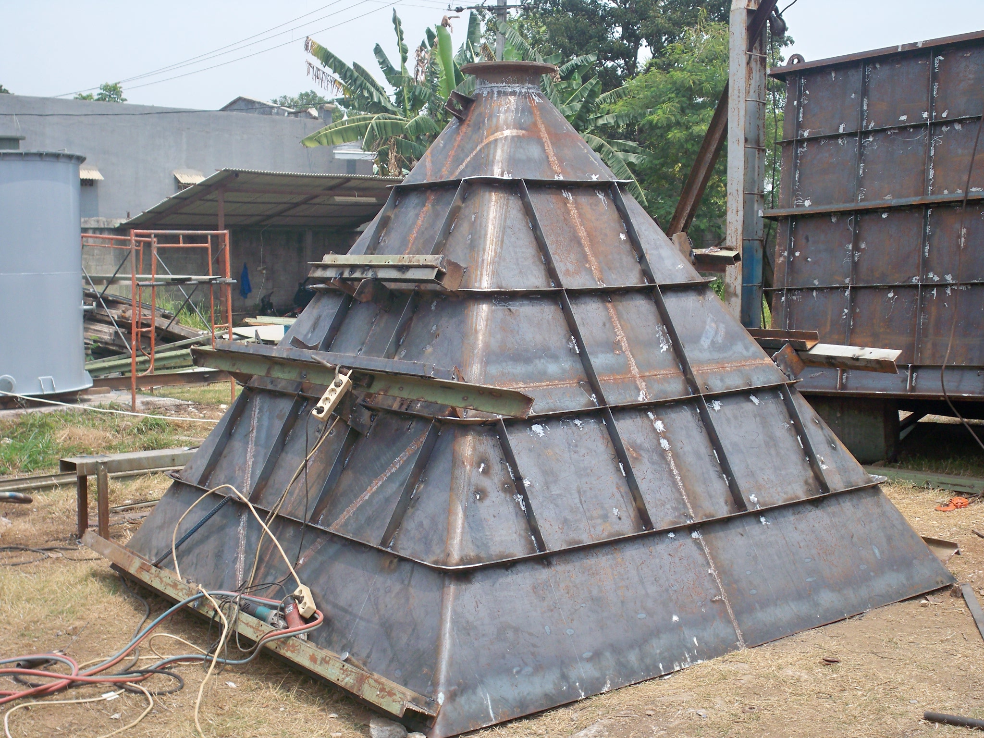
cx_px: 492
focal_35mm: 44
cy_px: 369
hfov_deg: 42.9
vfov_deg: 32.9
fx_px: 1251
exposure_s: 1/500
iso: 80
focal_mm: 7.8
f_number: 3.5
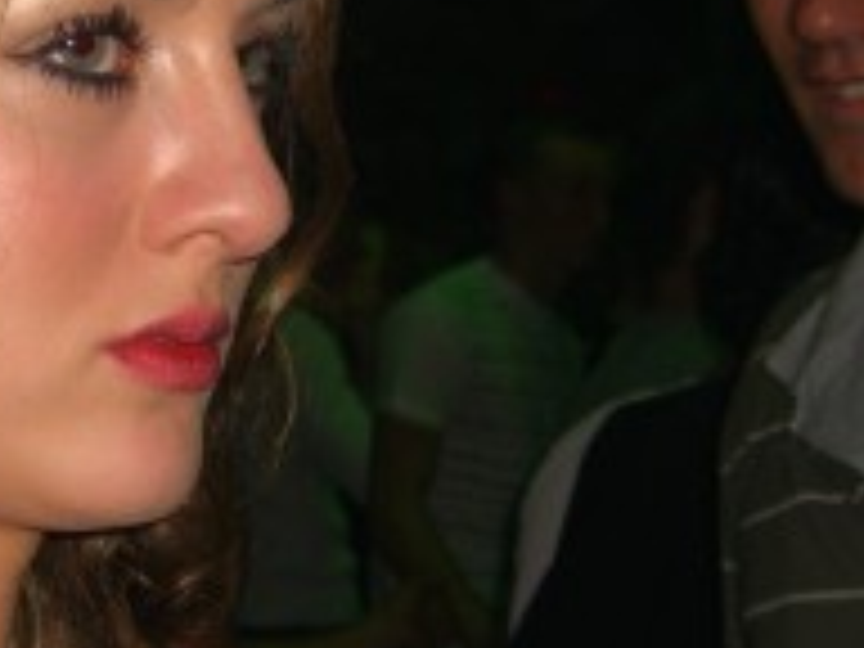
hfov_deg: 16.5
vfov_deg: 12.4
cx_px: 346
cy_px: 436
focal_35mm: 119
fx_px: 2970
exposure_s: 1/60
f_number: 2.8
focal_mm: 7.9
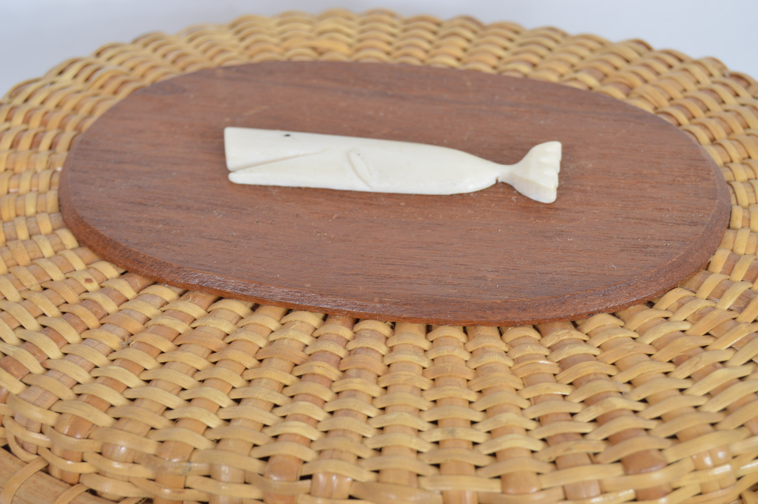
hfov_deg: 24.6
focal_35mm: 82
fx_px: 1736
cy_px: 252
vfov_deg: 16.5
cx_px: 379
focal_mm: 55
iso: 100
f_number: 8
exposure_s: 1/80
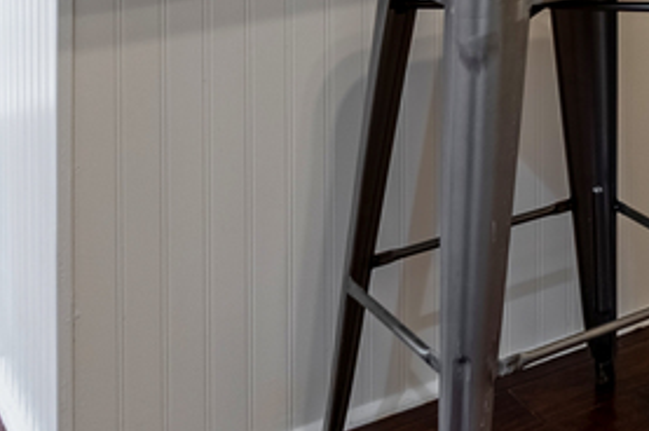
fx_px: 1477
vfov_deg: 14.2
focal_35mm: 82
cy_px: -396
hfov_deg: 20.8
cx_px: 998
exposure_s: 1/125
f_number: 5.6
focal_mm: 14
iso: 100
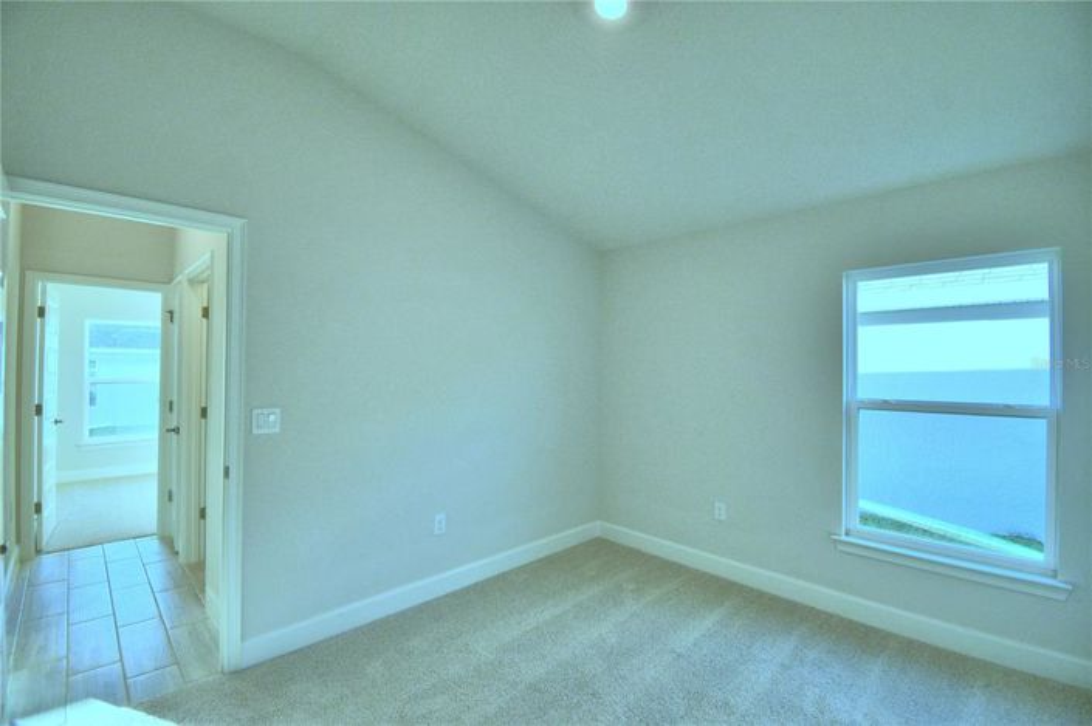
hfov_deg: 100.4
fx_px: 455
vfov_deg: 77.2
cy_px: 363
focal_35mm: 15
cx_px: 546
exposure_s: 1/125
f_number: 4.5
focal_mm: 10
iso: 320
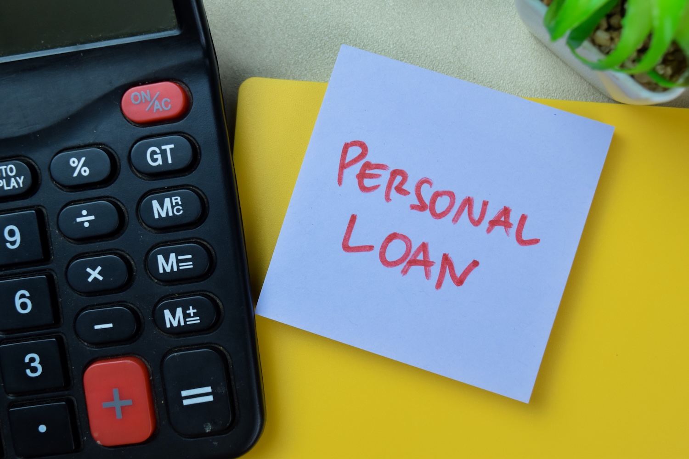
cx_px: 344
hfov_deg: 38.9
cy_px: 230
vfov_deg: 26.5
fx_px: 976
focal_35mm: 51
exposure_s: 1/80
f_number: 7.1
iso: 800
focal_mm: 34
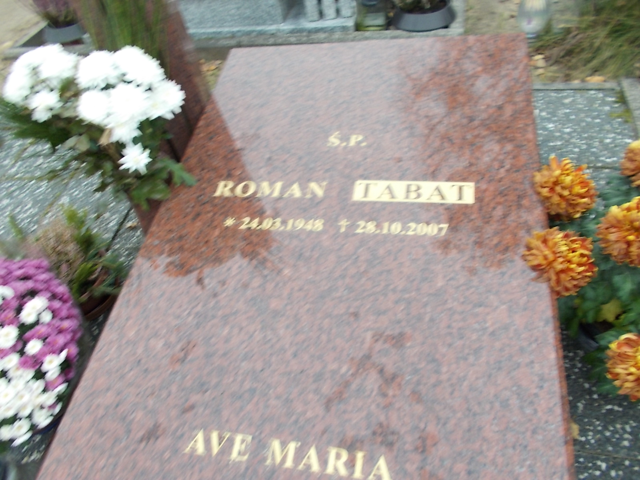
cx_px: 320
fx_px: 481
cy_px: 240
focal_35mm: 26
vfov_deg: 53.1
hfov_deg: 67.3
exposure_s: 1/25
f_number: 3.2
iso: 125
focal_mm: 4.6
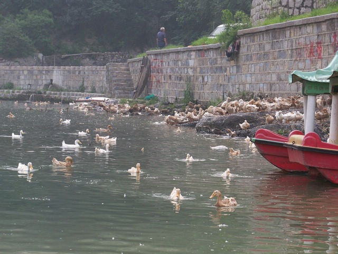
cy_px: 127
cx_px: 169
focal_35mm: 124
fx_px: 1211
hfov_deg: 15.9
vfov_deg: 12.0
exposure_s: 1/160
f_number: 5
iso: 64
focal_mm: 21.1
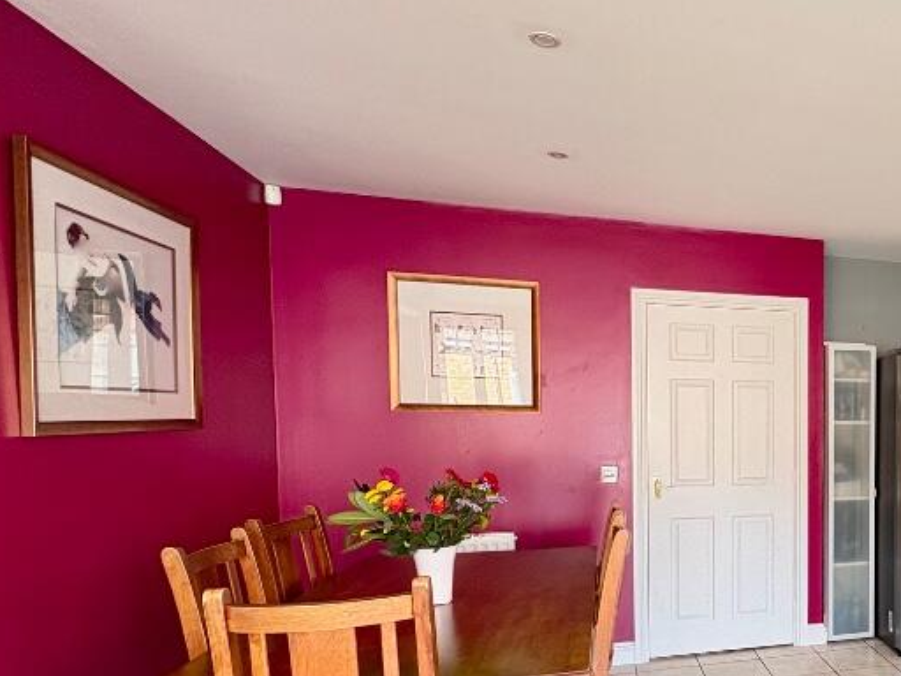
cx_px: 850
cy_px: 451
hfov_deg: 53.4
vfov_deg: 48.9
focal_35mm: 28
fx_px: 729
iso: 250
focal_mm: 2.22
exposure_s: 1/92
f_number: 2.2
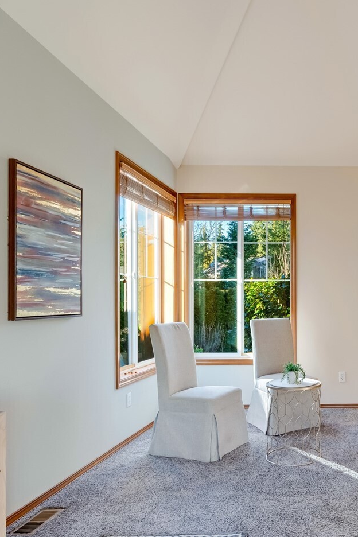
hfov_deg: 40.4
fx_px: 433
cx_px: 343
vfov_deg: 63.4
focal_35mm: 29
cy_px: 305
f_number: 9
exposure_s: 1/250
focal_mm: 16
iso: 250
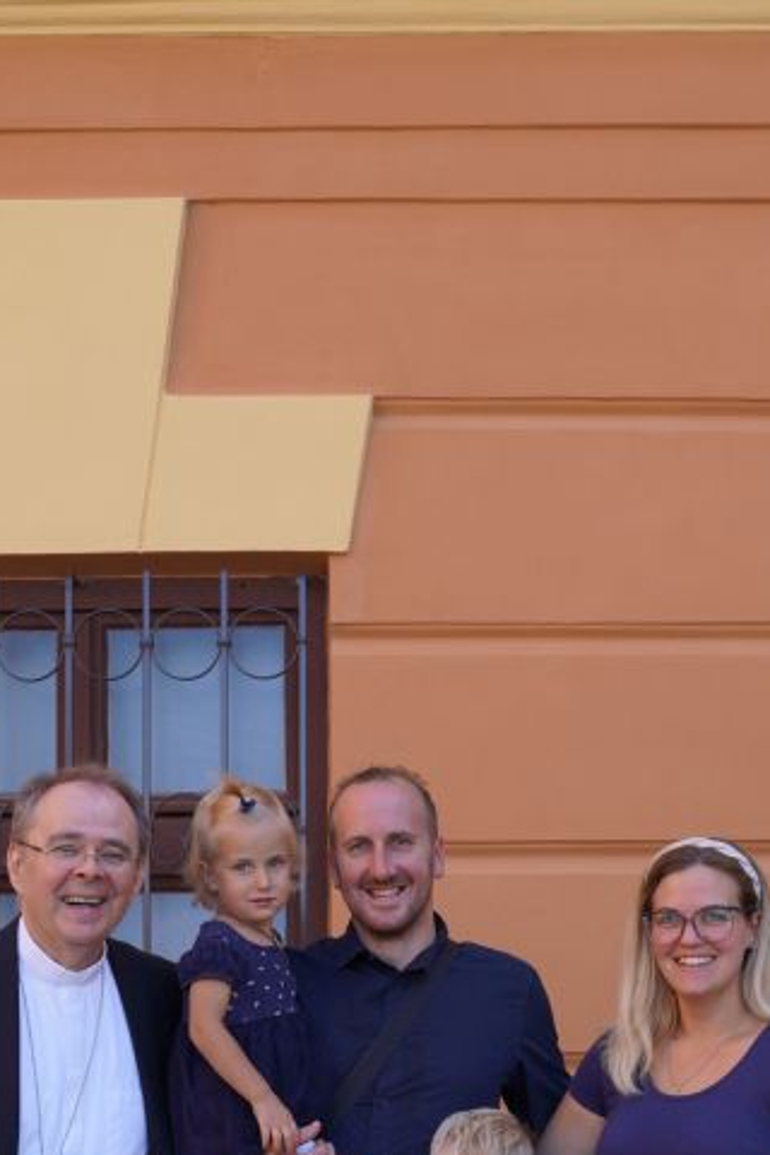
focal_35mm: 68
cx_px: 436
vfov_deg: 27.8
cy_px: 1150
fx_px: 2191
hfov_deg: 19.9
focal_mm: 22.1
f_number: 4
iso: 100
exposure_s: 1/200
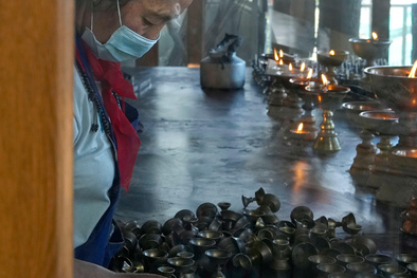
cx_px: -47
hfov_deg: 21.2
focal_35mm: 91
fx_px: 1054
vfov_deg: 14.9
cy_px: 46
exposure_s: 1/125
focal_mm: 35
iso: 1250
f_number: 5.6
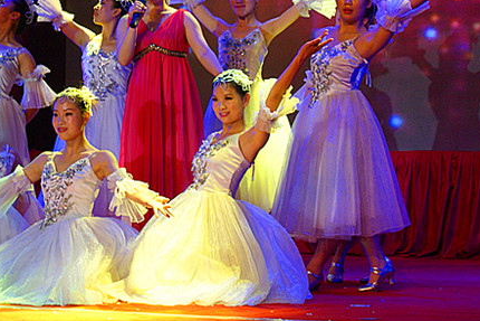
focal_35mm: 136
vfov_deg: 10.1
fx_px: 1814
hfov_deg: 15.1
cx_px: 217
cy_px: 78
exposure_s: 1/80
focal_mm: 50
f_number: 5.6
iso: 400
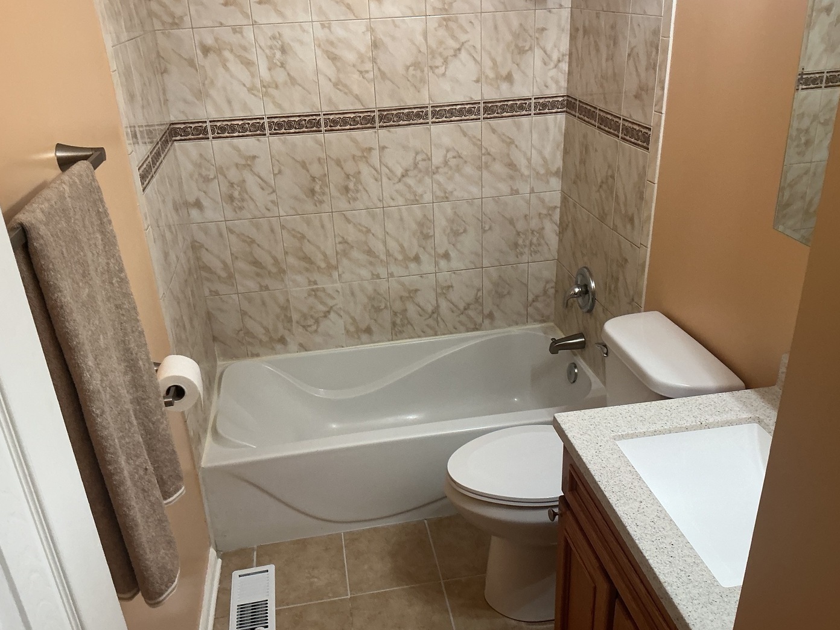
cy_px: 325
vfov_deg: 46.8
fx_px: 728
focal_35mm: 30
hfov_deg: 60.0
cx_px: 425
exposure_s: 1/60
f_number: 1.8
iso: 80
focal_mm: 3
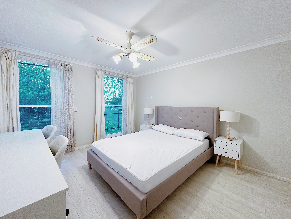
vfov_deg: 85.7
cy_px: 110
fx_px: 118
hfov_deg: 102.1
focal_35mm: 14
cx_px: 146
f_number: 2.2
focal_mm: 2.22
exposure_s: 1/100
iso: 250
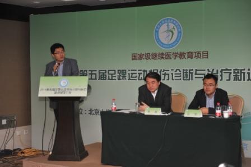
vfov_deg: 19.4
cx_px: 126
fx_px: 488
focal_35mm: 70
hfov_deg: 28.9
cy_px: 84
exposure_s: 1/125
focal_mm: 70
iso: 200
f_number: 2.8
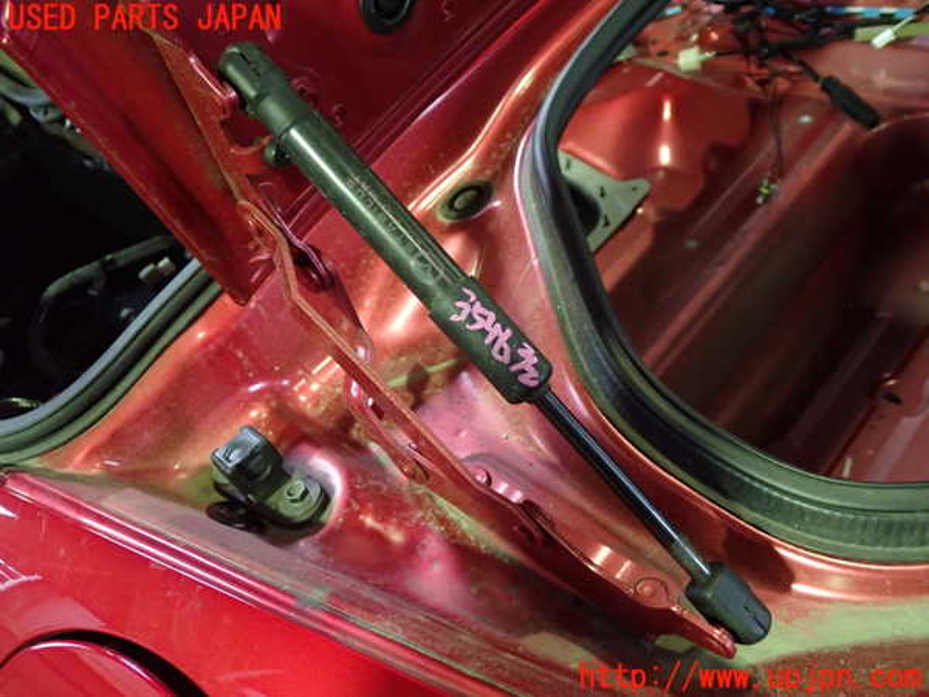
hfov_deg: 60.0
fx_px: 805
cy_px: 348
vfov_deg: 46.8
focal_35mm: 30
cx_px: 464
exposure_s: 1/30
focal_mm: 5.4
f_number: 2.3
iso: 800
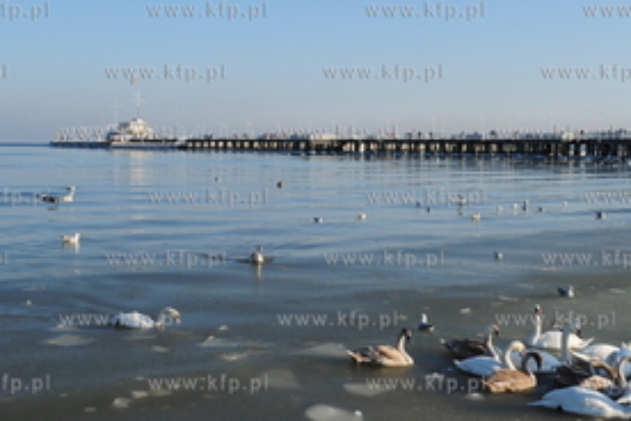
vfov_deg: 24.6
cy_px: 227
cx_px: 288
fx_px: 964
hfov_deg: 36.2
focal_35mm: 55
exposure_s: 1/400
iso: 320
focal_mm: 38
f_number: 10
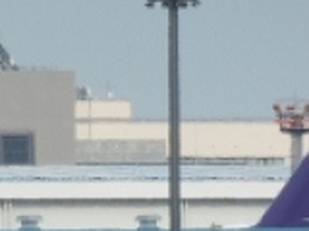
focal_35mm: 1874
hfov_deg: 1.1
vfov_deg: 0.8
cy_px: 317
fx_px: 16728
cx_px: 89
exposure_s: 1/500
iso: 160
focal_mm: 108
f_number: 6.9
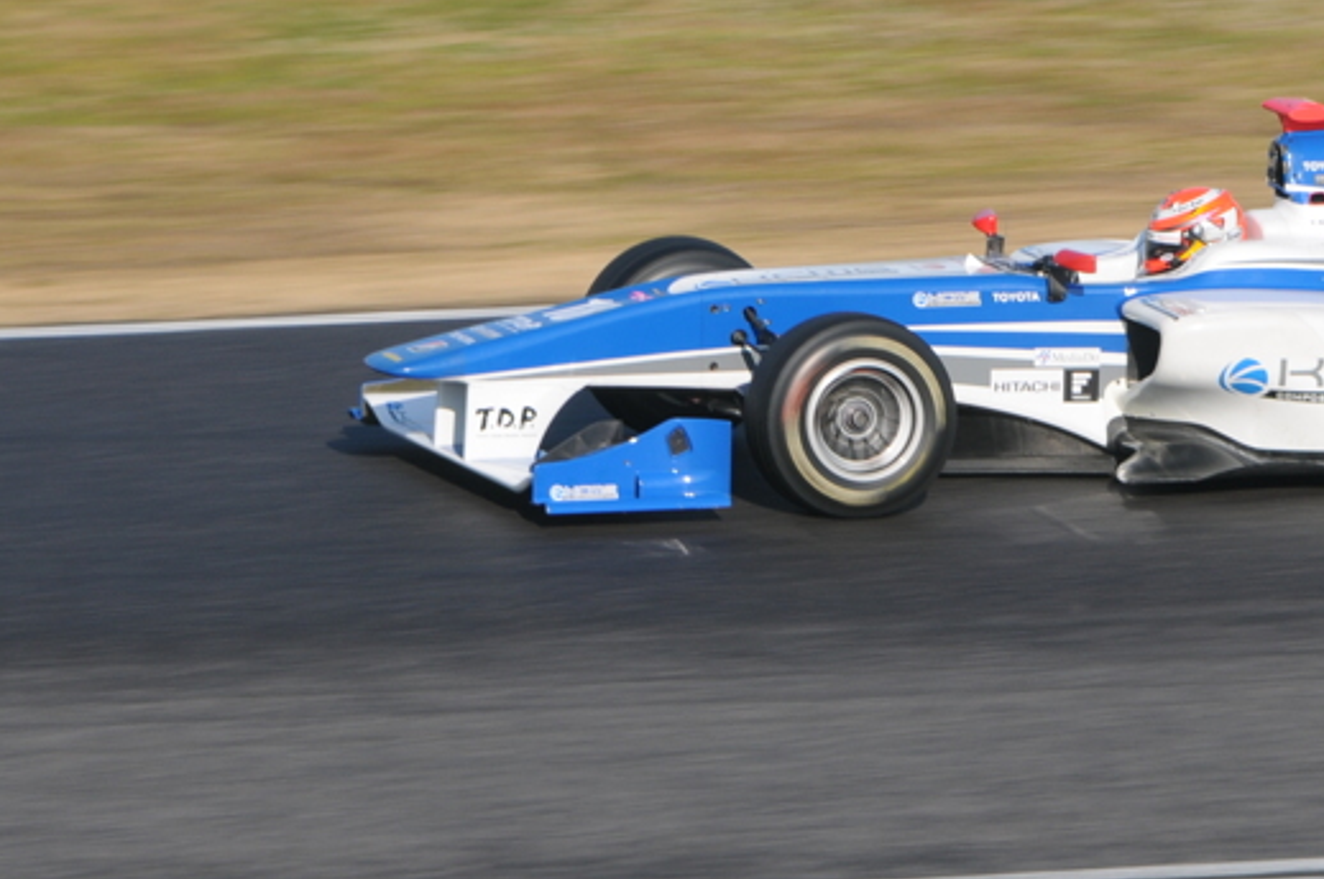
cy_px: 253
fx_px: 22884
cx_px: 859
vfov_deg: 2.2
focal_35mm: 623
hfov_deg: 3.3
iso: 200
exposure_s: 1/200
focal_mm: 210
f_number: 11
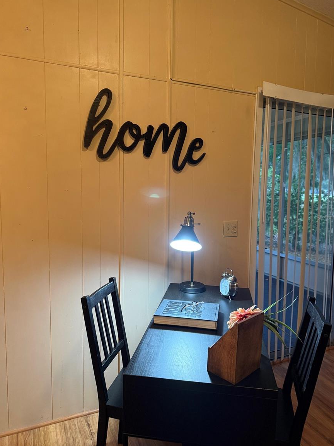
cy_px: 217
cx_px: 170
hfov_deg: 54.9
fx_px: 322
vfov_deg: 69.4
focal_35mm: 25
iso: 320
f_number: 1.78
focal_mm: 6.76
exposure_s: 1/60
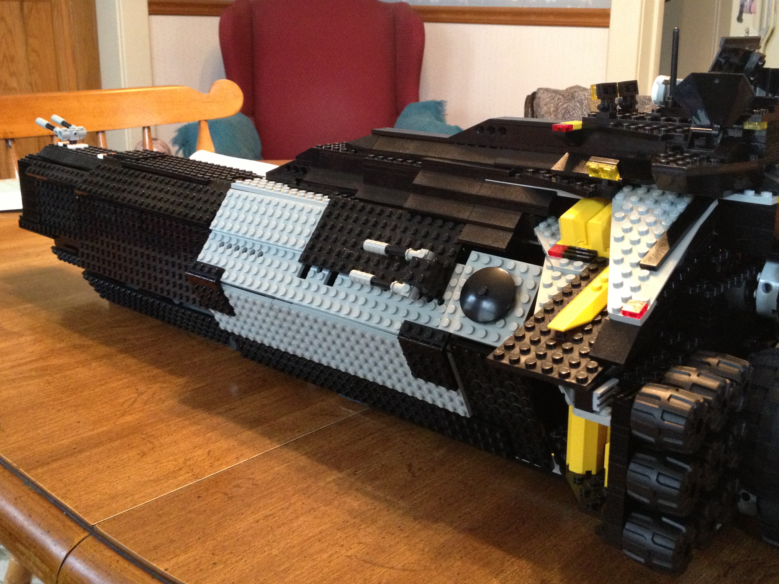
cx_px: 446
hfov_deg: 44.7
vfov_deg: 34.3
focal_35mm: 42
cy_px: 245
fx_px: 945
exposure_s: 1/20
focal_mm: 4.28
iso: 400
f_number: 2.4
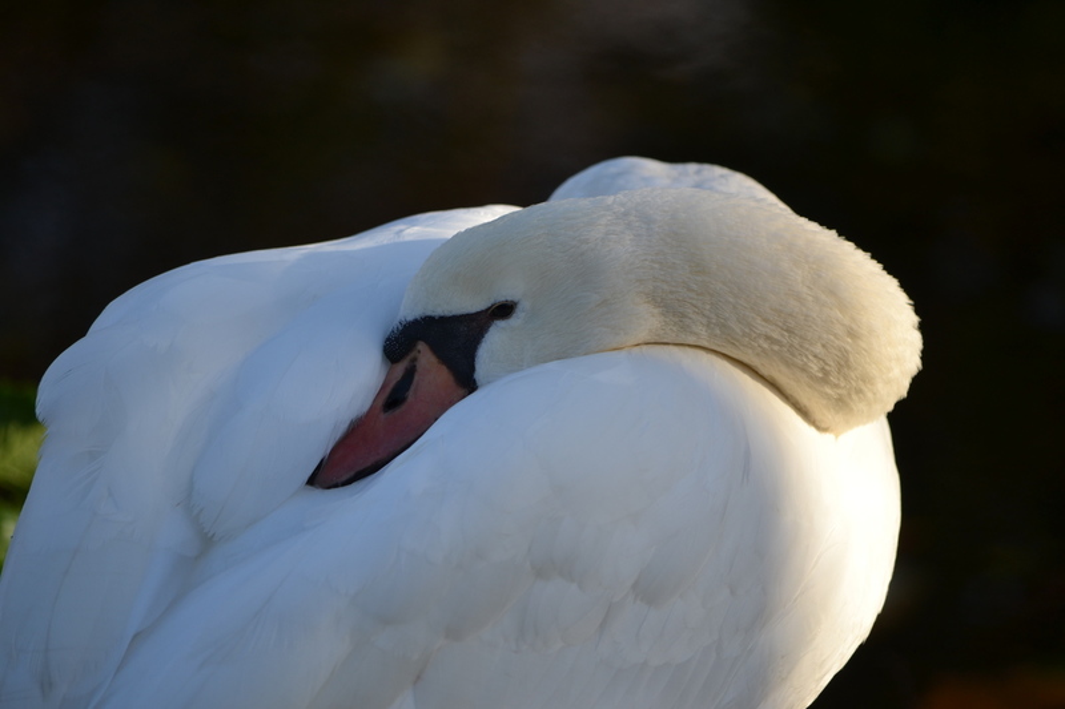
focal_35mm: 278
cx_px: 532
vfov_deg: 5.0
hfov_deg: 7.4
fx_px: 8207
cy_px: 354
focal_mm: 185
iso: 200
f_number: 5
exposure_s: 1/400
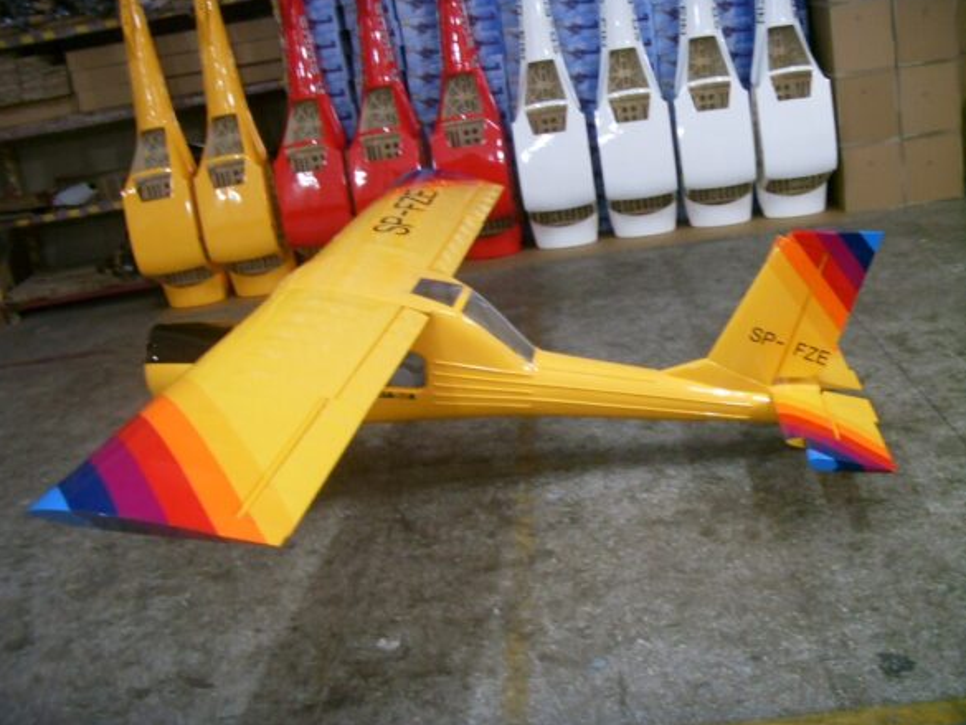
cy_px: 360
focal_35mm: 40
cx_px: 482
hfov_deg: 46.8
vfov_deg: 36.0
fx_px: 1116
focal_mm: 6.6
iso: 200
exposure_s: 1/3
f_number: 3.5
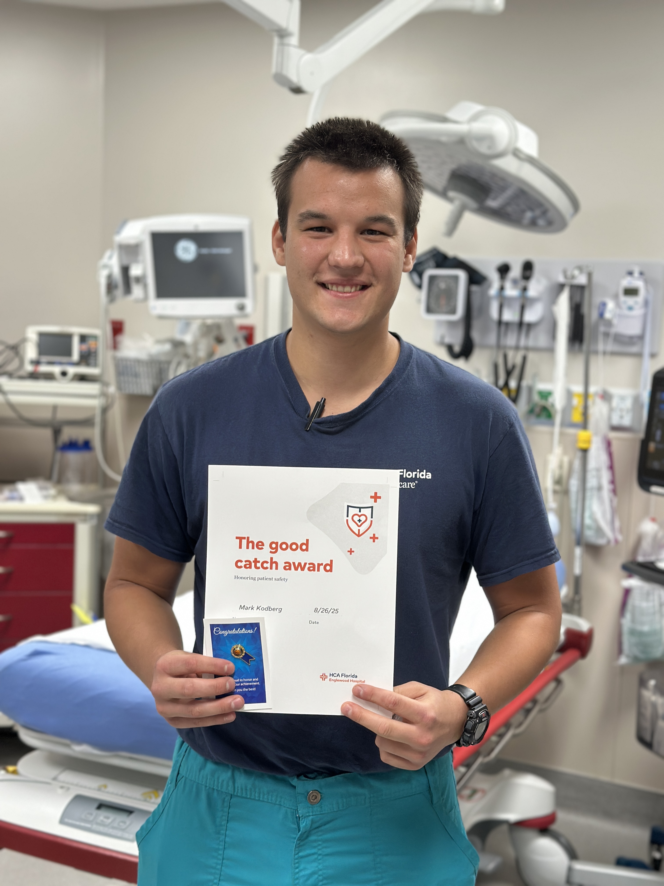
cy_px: 443
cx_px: 332
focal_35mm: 48
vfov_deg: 39.7
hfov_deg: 30.3
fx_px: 1228
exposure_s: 1/300
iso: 160
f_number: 1.78
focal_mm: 6.86
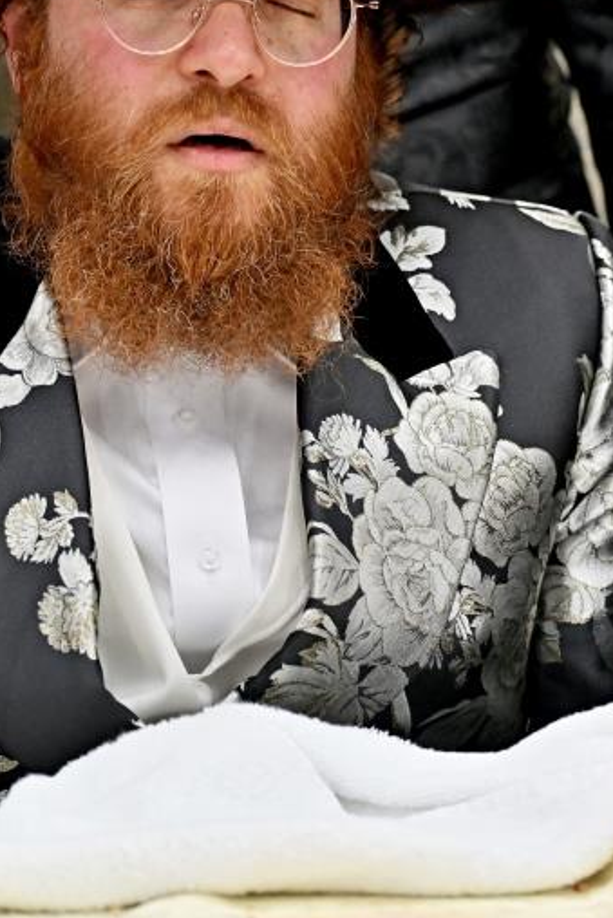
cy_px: 38
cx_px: 147
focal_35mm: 127
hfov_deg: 10.8
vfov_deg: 15.9
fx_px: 3241
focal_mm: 63
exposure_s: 1/320
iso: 1000
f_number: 4
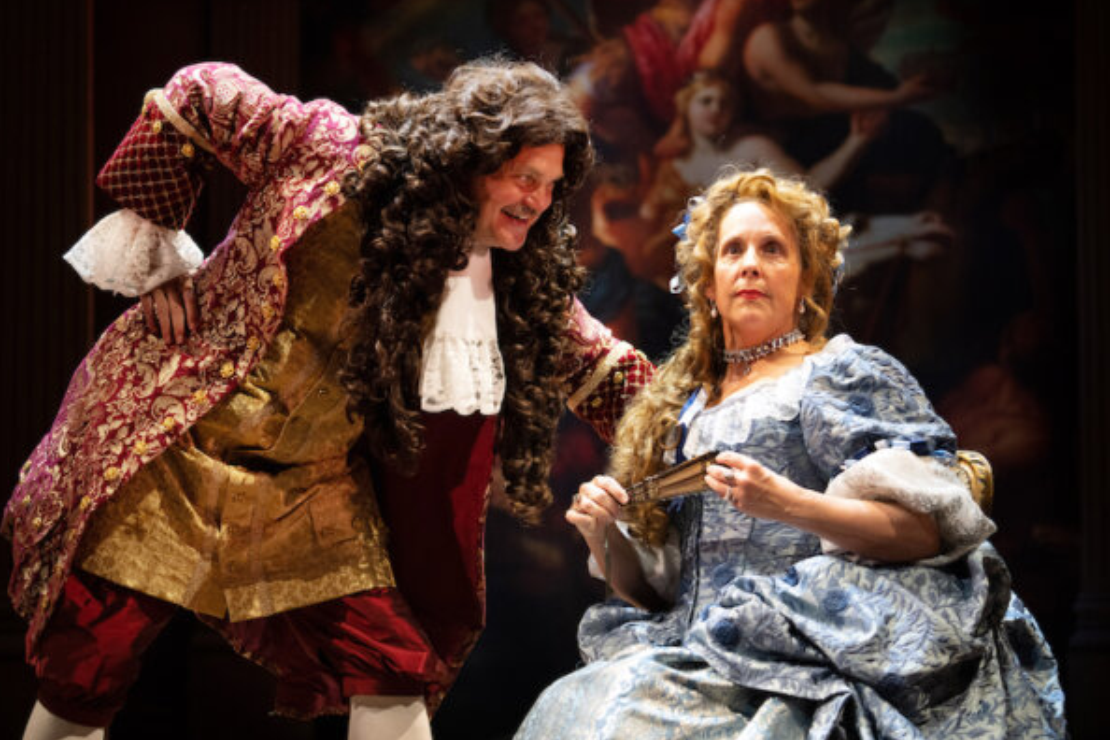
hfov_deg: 21.5
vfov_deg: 14.4
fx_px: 2929
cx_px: 553
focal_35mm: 95
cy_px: 368
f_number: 4
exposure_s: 1/250
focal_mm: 94
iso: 3200
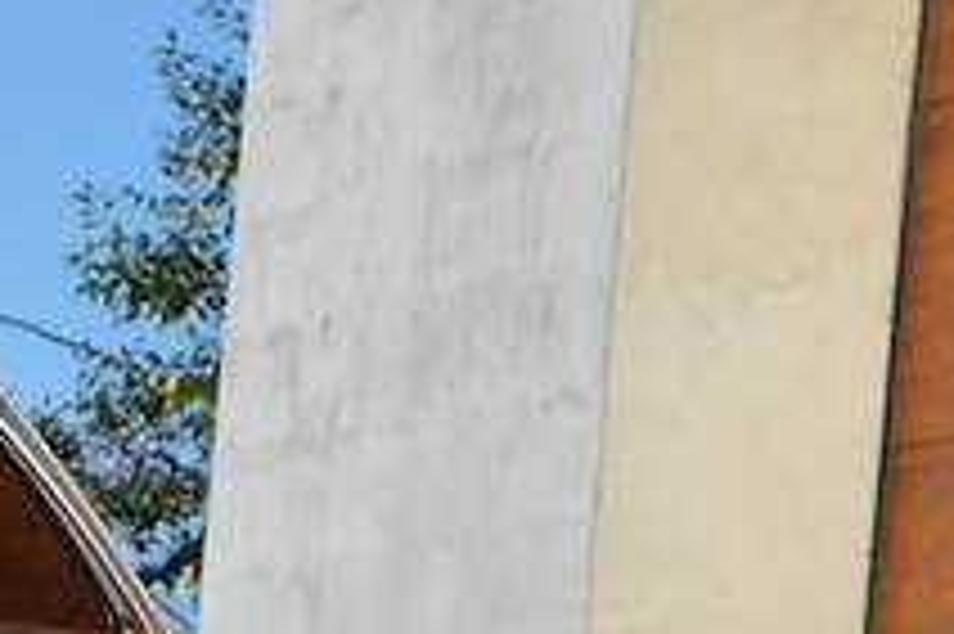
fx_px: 8258
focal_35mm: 312
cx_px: -734
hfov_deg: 6.5
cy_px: 897
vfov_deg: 4.4
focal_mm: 55
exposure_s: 1/250
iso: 100
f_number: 8
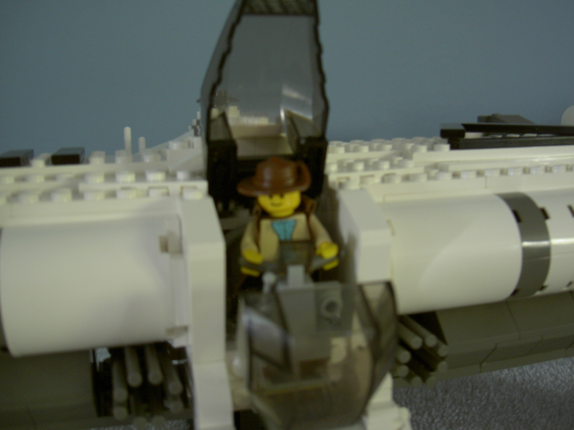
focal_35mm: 39
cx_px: 287
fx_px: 647
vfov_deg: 36.8
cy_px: 215
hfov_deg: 47.9
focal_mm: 8
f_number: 2.8
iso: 100
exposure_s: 1/8
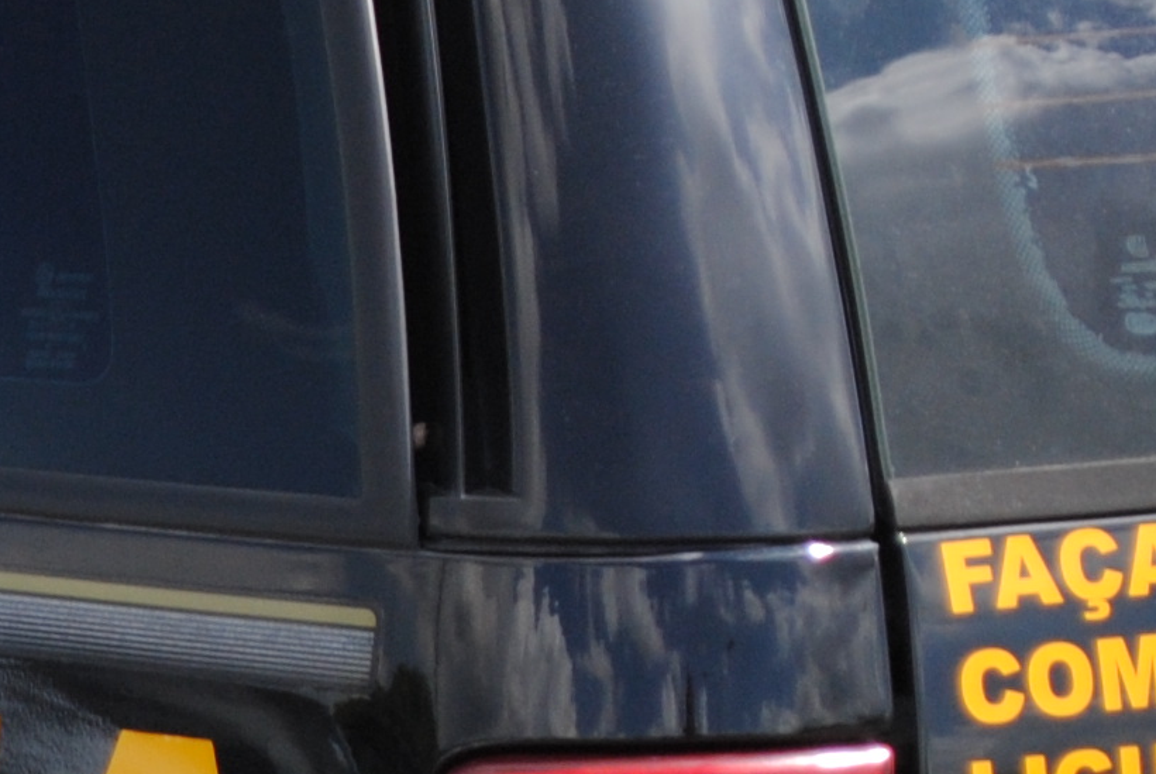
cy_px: 976
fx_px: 12518
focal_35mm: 389
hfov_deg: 5.2
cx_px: -1025
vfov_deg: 3.5
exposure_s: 1/500
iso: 200
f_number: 5.6
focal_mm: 55
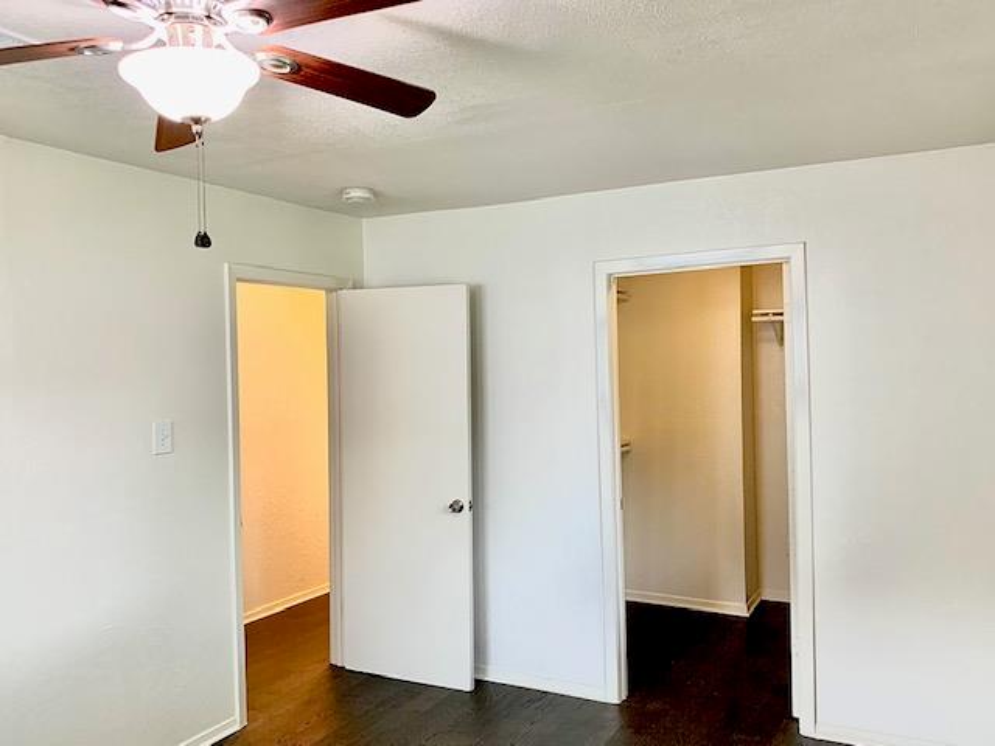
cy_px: 373
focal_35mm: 26
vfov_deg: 53.1
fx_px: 747
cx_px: 498
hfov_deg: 67.3
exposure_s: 1/60
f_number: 1.8
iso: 125
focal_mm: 4.25
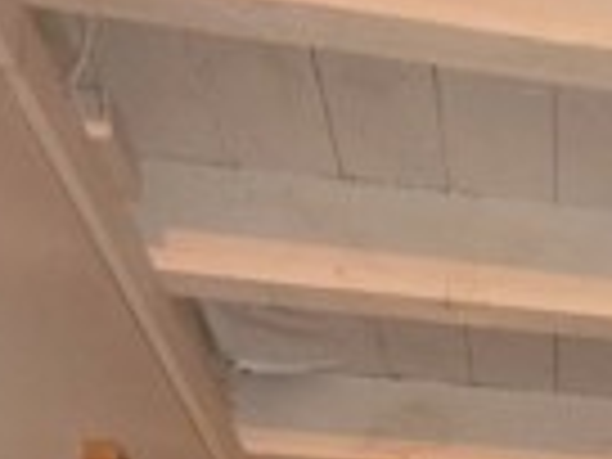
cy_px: 994
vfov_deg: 16.3
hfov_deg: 27.4
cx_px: 760
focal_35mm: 61
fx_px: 1078
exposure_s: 1/60
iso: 250
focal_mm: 2.2
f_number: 1.9
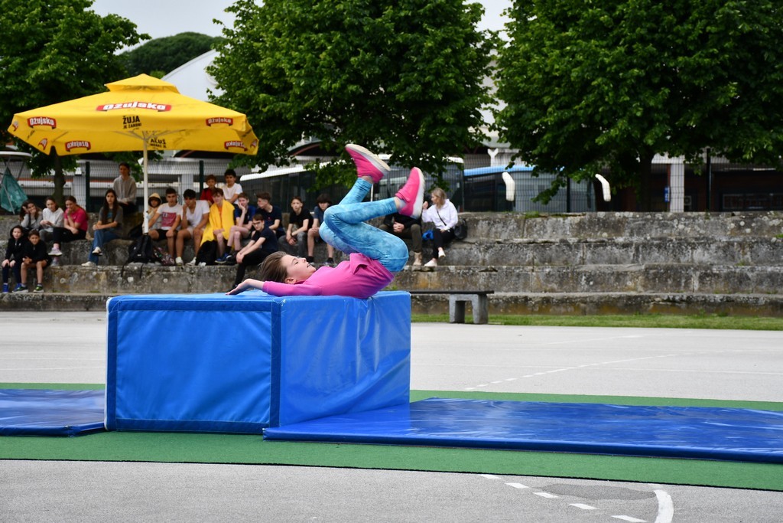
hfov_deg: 21.9
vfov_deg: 14.7
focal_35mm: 93
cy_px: 262
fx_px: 2023
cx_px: 392
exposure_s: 1/500
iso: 280
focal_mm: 62
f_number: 5.6
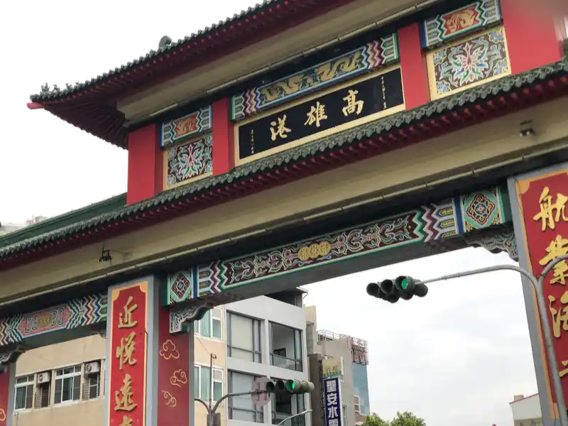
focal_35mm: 52
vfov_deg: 28.0
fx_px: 853
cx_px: 284
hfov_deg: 36.8
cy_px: 213
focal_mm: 6
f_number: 2.4
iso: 16
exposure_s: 1/144
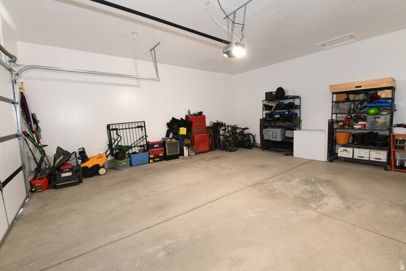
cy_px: 136
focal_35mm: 15
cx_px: 203
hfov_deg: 100.4
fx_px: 169
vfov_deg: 77.3
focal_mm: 15
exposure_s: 1/1.6
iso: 200
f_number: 5.6
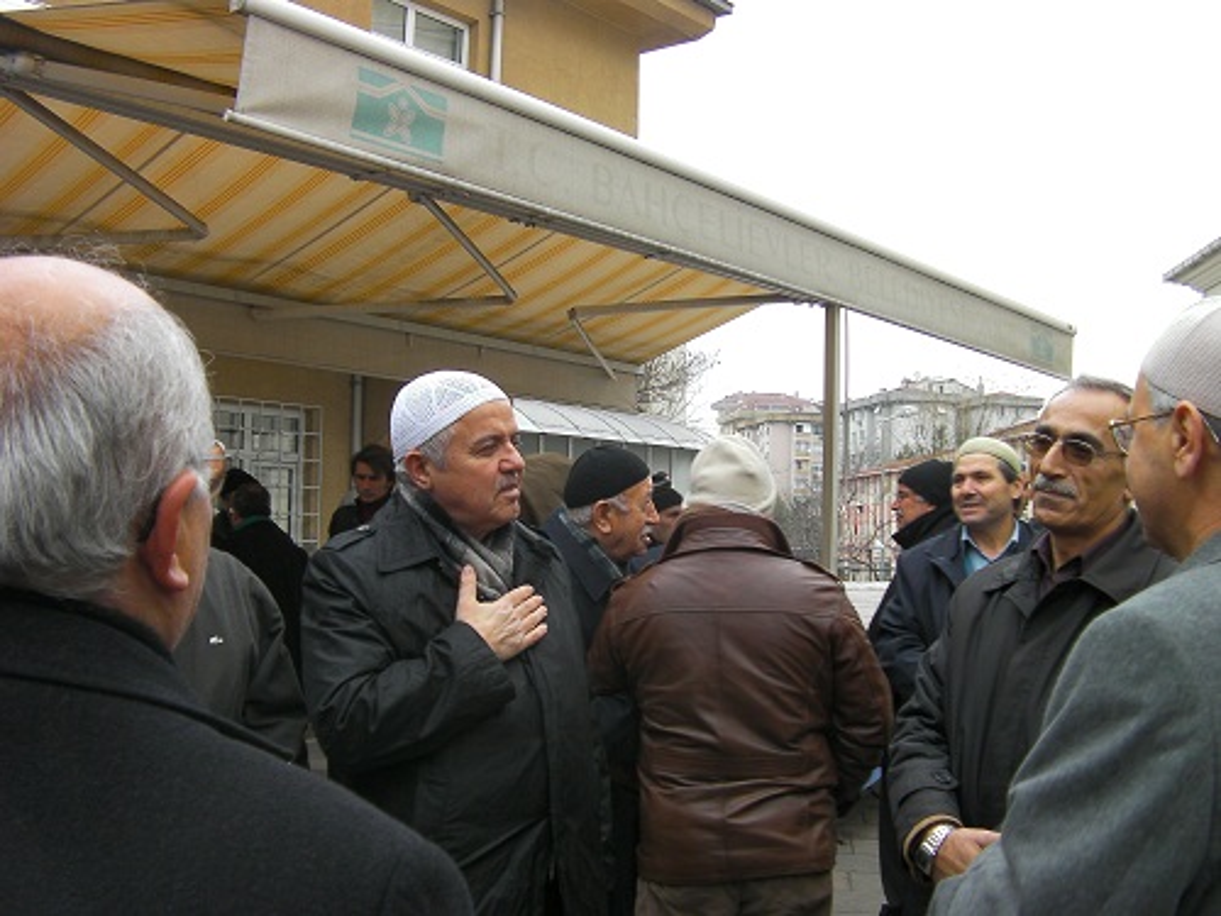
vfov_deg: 37.7
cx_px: 610
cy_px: 458
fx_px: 1340
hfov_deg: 49.0
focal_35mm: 38
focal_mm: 6.8
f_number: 3.5
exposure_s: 1/49.7
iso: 50
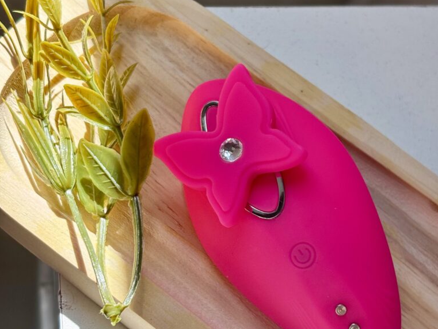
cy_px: 151
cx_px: 219
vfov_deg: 21.0
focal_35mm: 70
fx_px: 886
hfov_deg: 27.8
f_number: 1.6
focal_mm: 5.96
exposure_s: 1/510
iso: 32
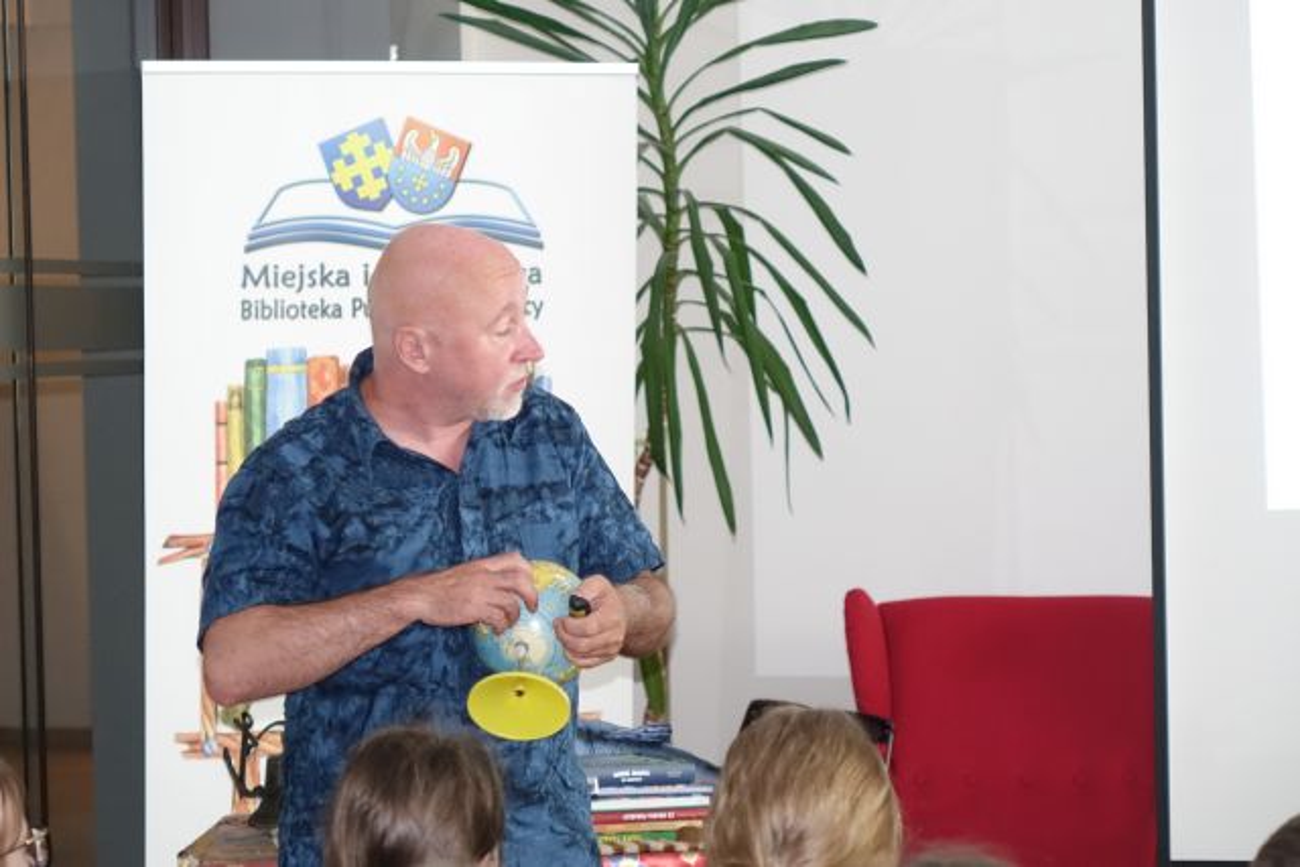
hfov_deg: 15.4
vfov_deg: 10.3
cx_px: 650
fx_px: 4804
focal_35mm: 133
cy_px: 434
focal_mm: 48.67
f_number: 2.8
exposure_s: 1/100
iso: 1600
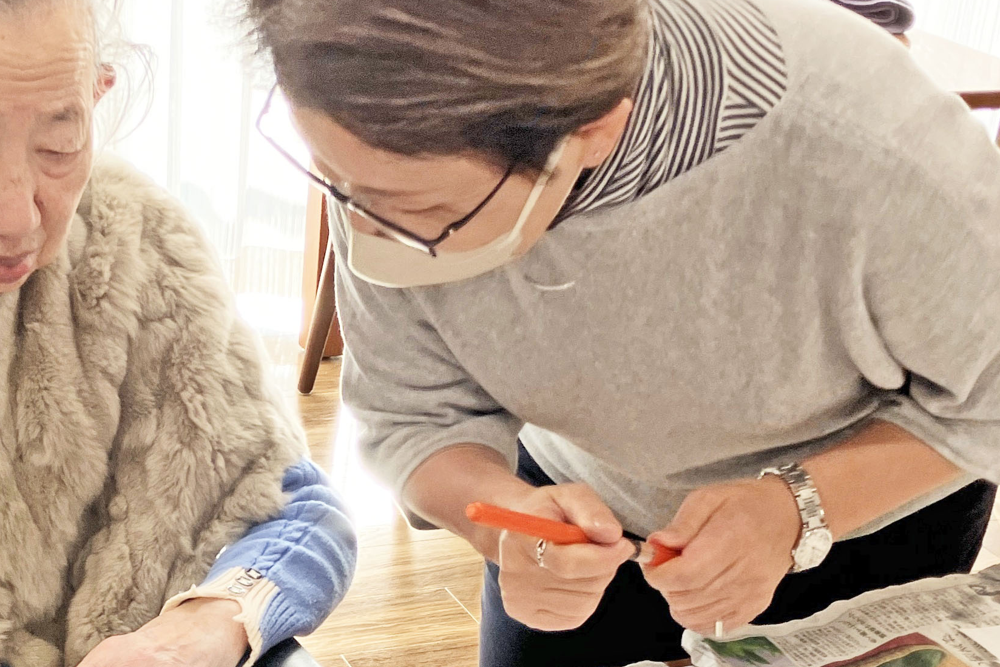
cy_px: 557
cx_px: 326
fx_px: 1972
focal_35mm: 71
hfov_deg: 28.3
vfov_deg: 19.0
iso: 32
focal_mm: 3.99
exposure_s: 1/185
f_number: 1.8
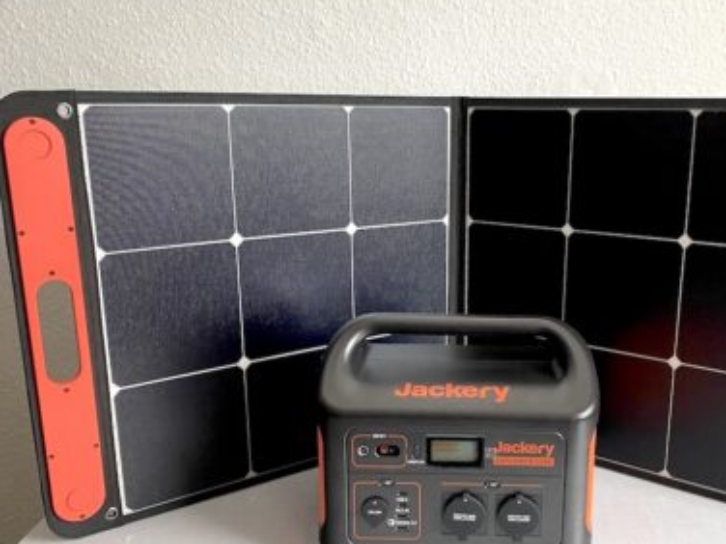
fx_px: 755
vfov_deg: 39.6
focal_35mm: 36
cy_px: 293
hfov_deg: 50.8
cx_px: 454
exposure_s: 1/57
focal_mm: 4.25
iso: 500
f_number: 1.8
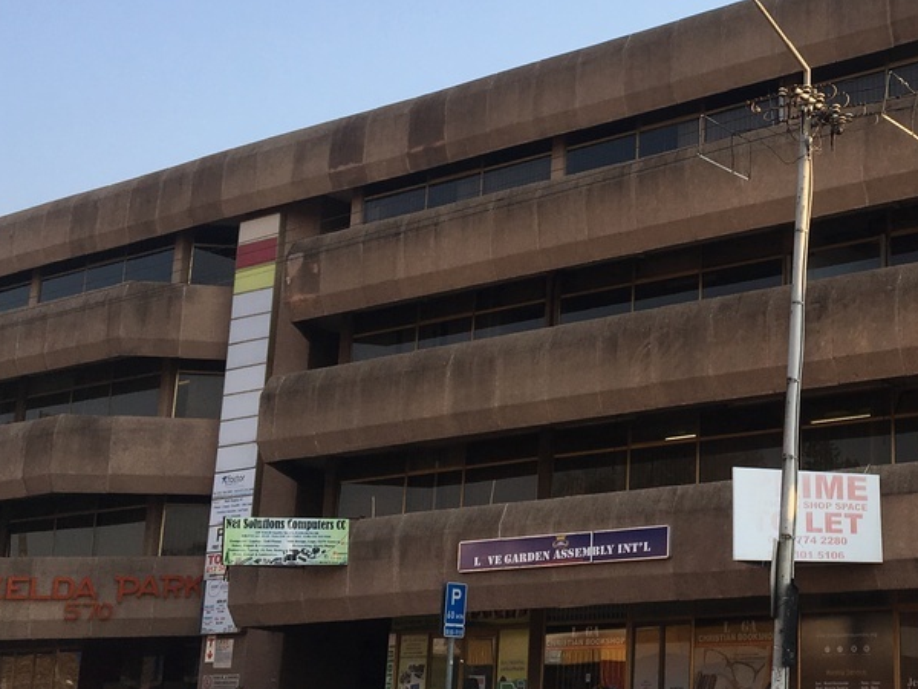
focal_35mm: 58
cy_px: 296
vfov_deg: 25.2
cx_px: 828
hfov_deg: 31.6
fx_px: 1538
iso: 25
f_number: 2.2
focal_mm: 4.15
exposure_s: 1/793
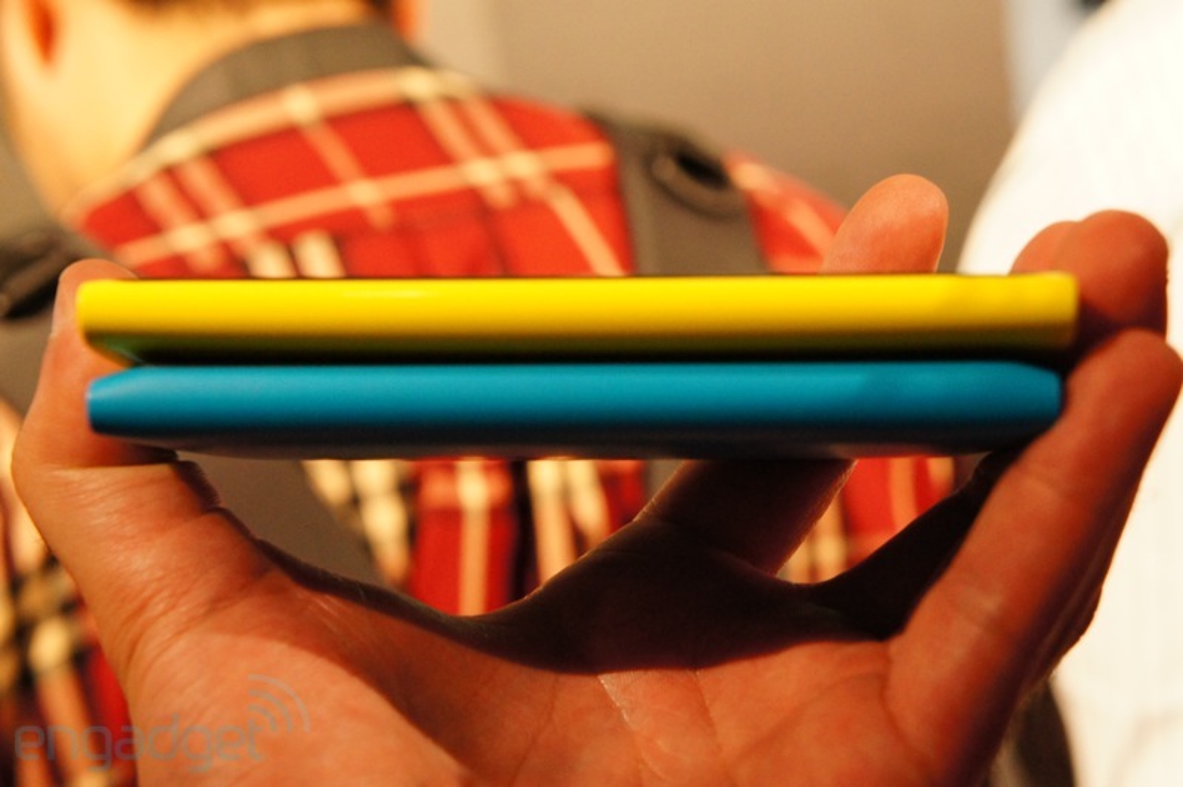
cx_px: 592
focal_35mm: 69
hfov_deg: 29.3
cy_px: 394
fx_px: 2265
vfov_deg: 19.7
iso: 3200
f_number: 6.3
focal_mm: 46
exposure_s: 1/100
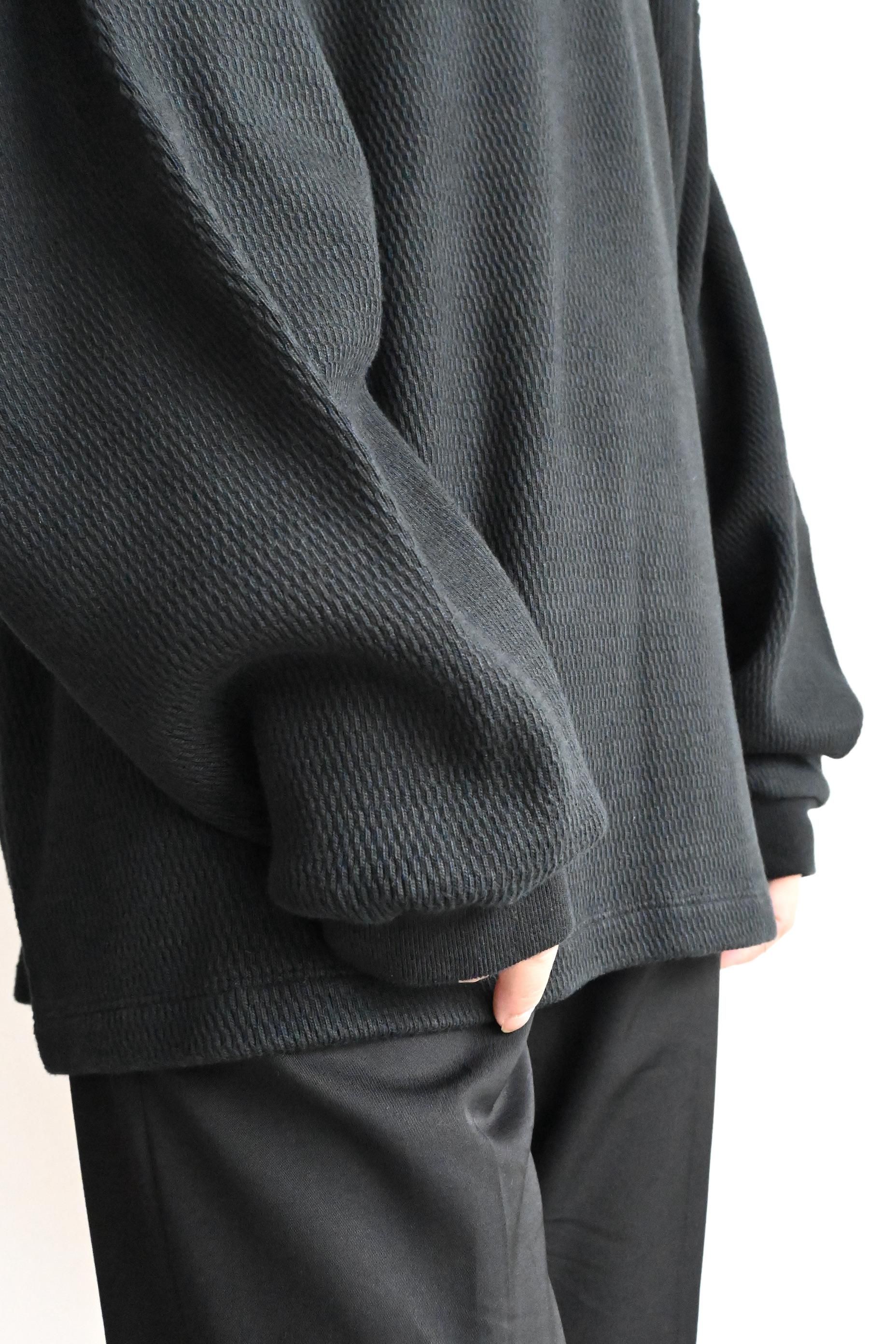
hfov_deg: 39.1
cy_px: 672
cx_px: 448
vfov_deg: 56.1
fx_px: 1260
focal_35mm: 34
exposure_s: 1/250
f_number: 8
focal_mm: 22.5
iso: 12800
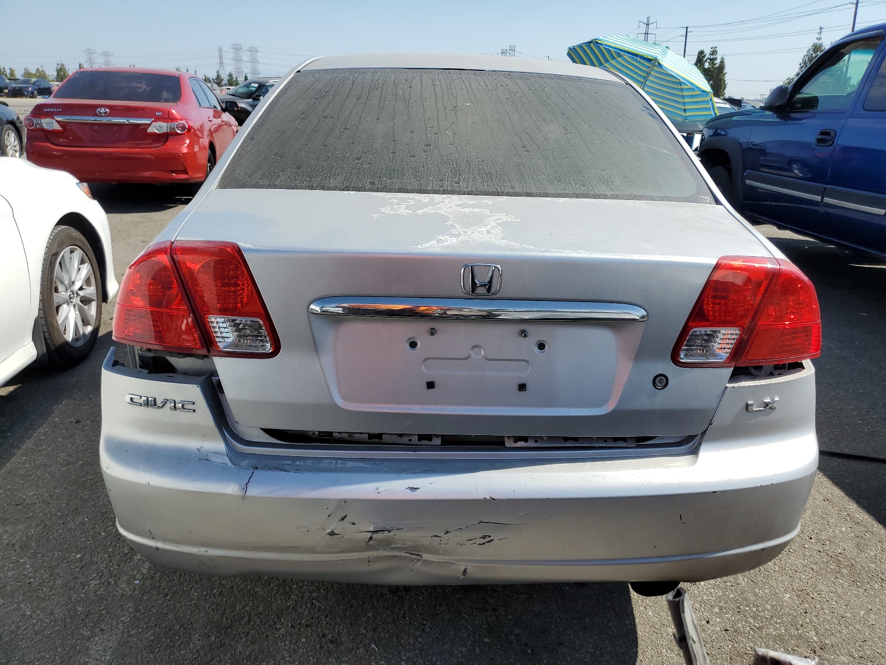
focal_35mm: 26
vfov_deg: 53.1
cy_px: 332
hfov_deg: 67.3
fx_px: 665
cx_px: 443
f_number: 1.5
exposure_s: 1/3333
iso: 50
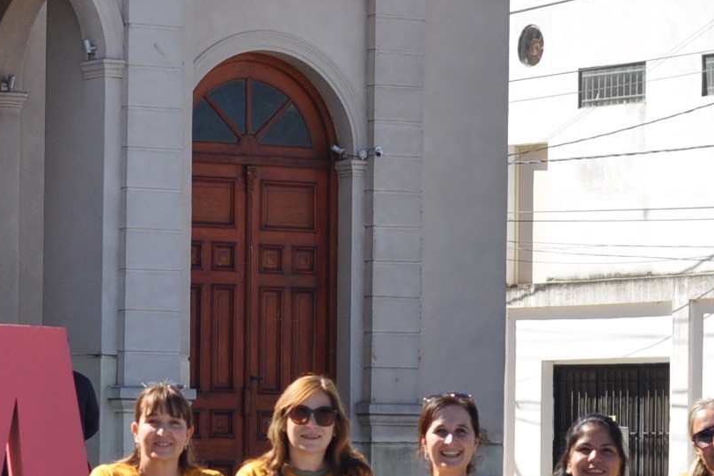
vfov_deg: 6.9
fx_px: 3927
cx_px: 73
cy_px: 482
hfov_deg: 10.3
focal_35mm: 198
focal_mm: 50
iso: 400
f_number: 5.6
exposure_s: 1/1250
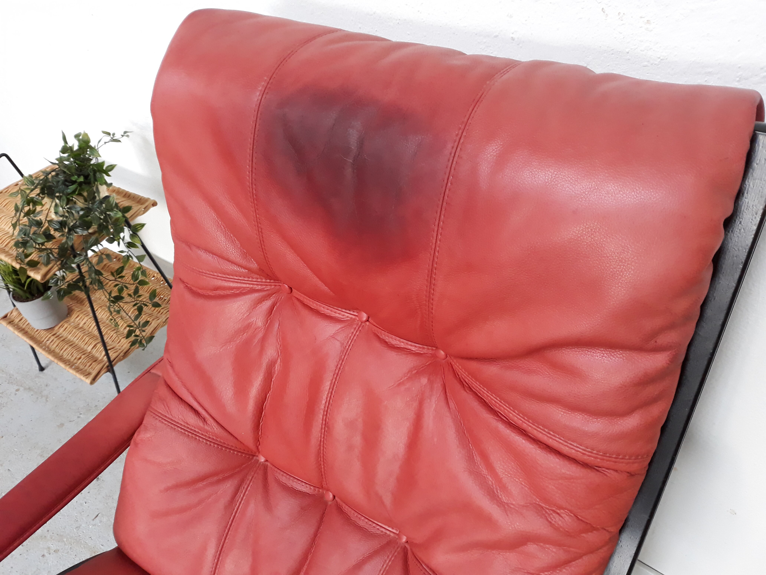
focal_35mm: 27
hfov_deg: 65.3
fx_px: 597
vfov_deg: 51.4
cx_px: 383
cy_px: 288
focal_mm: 3.71
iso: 200
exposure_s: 1/50
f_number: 1.7
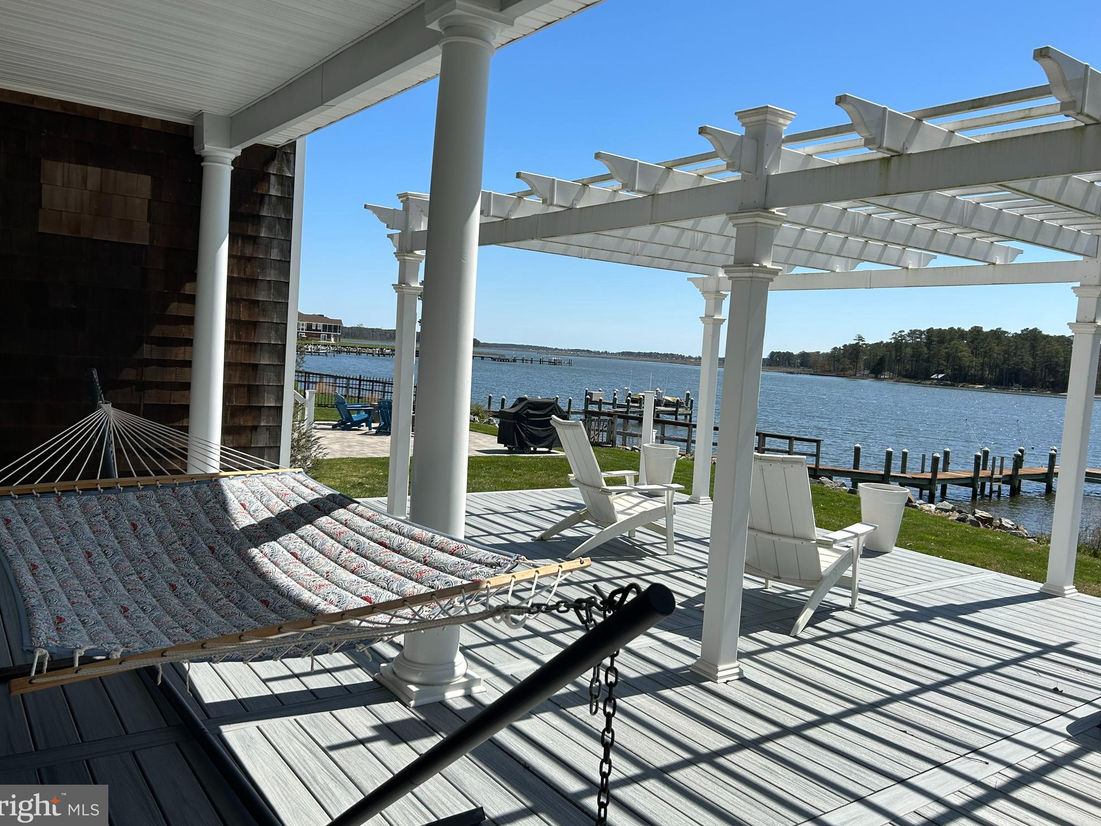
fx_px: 859
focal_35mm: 27
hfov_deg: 65.3
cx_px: 540
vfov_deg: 51.3
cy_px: 402
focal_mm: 5.7
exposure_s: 1/4831
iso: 50
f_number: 1.5
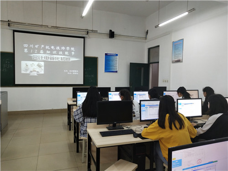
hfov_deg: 60.0
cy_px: 86
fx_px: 198
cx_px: 114
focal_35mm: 30
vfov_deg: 46.8
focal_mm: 3.95
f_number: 1.8
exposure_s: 1/50
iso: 227
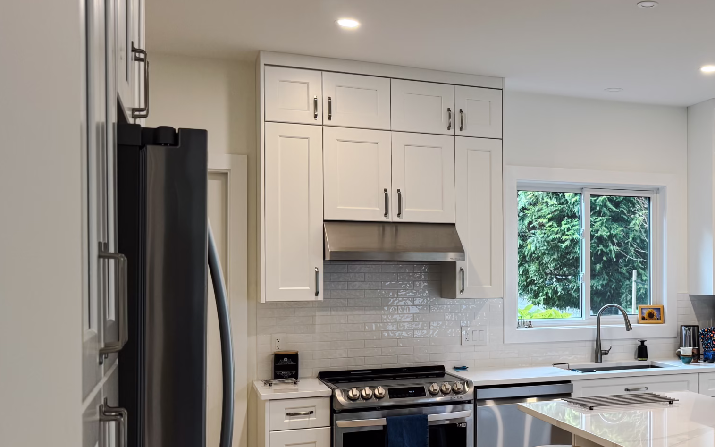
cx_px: 586
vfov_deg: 29.8
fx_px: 838
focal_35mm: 43
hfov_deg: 43.7
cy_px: 276
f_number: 1.8
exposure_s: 1/120
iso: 125
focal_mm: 6.76
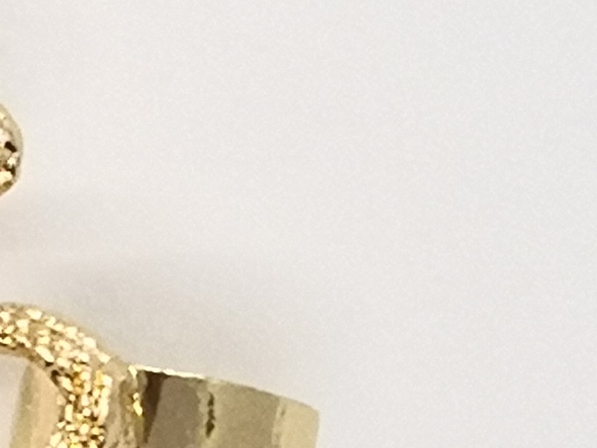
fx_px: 6262
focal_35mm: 363
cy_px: 515
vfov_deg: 4.1
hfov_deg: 5.4
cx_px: 28
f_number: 1.6
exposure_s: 1/400
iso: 125
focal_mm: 3.95
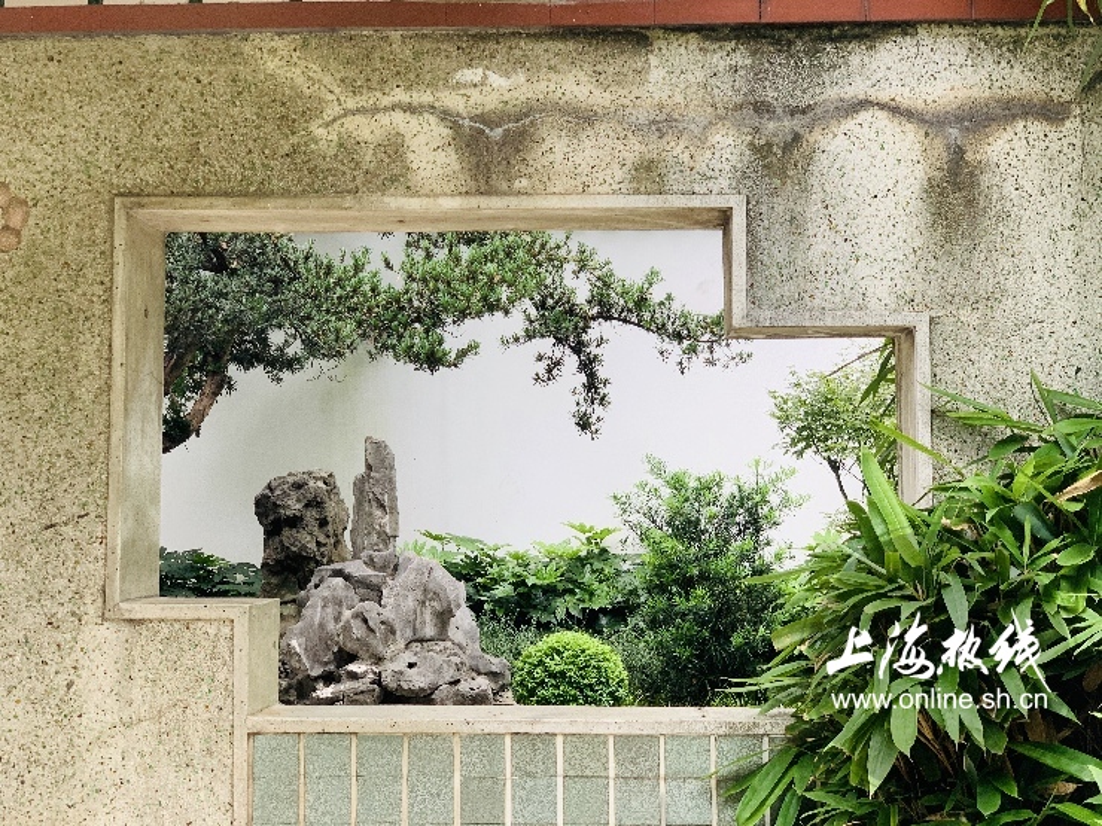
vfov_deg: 28.0
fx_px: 1655
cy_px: 413
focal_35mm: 52
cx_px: 551
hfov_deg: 36.8
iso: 50
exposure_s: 1/122
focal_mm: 6
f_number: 2.4
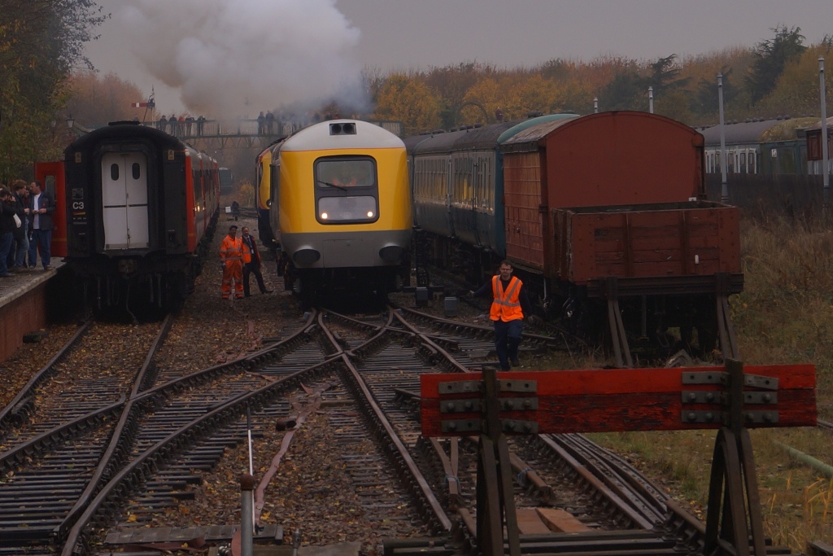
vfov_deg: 16.6
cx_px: 416
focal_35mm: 82
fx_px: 1909
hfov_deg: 24.6
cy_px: 278
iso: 100
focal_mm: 55
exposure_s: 1/160
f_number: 7.1
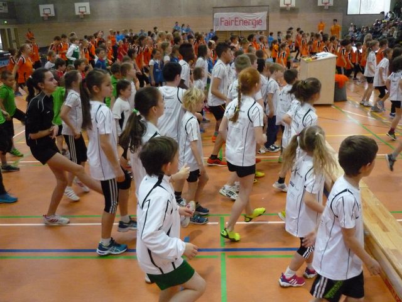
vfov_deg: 42.9
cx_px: 201
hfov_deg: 55.4
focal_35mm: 33
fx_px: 383
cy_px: 151
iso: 800
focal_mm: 5.5
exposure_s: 1/125
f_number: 2.8
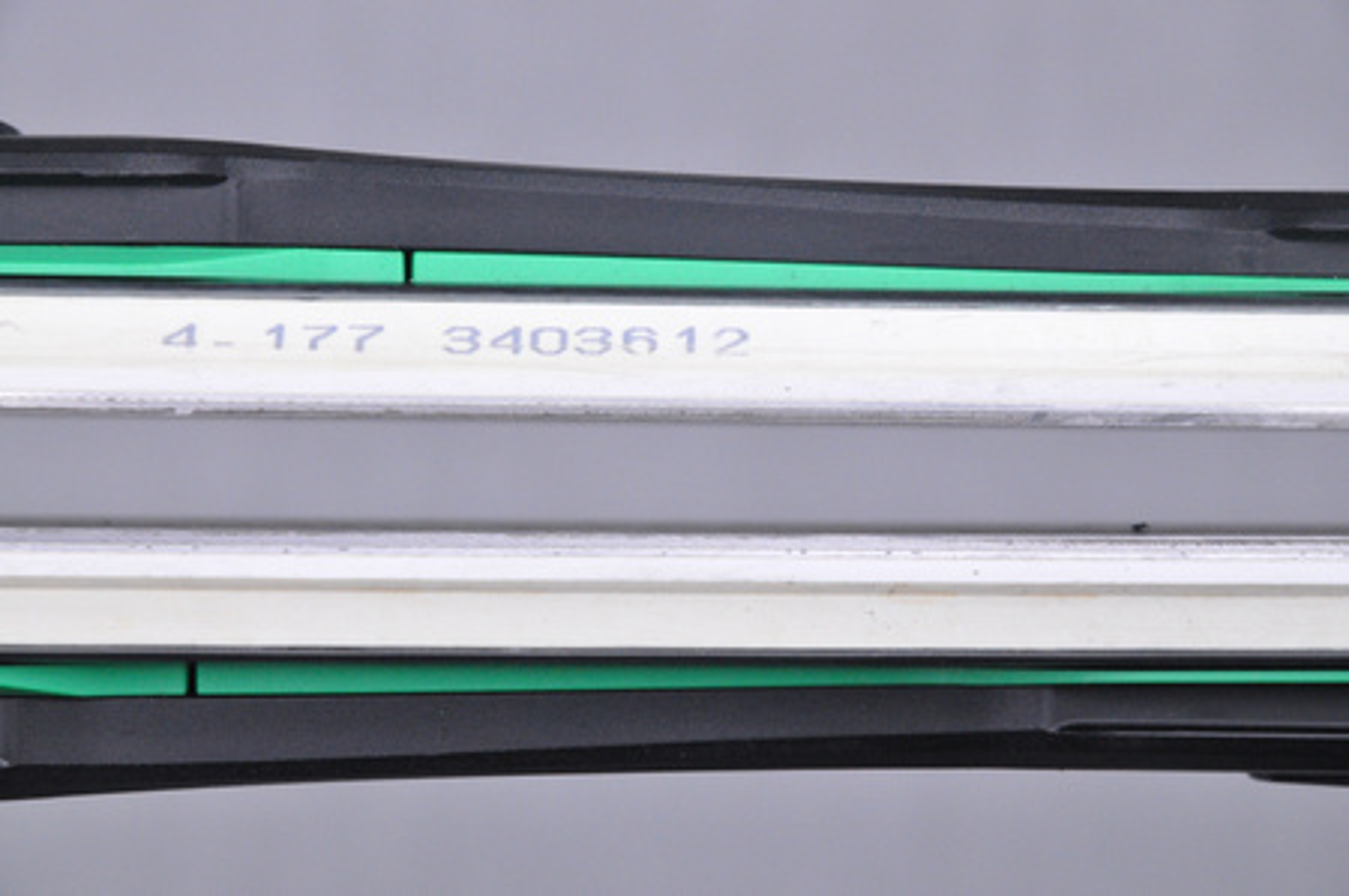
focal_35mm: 158
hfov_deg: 13.1
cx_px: 674
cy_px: 448
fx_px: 5895
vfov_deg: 8.7
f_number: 9.5
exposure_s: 1/125
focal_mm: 105
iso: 3200
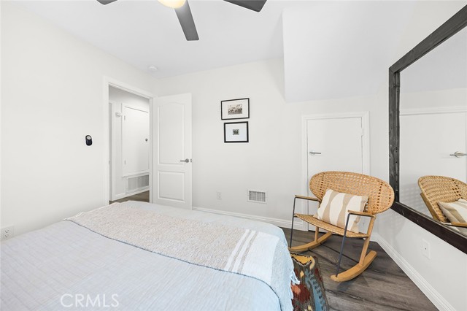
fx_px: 156
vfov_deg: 89.9
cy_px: 156
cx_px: 234
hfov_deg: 112.6
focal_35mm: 12
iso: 1000
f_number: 5
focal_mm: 12
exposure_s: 1/20
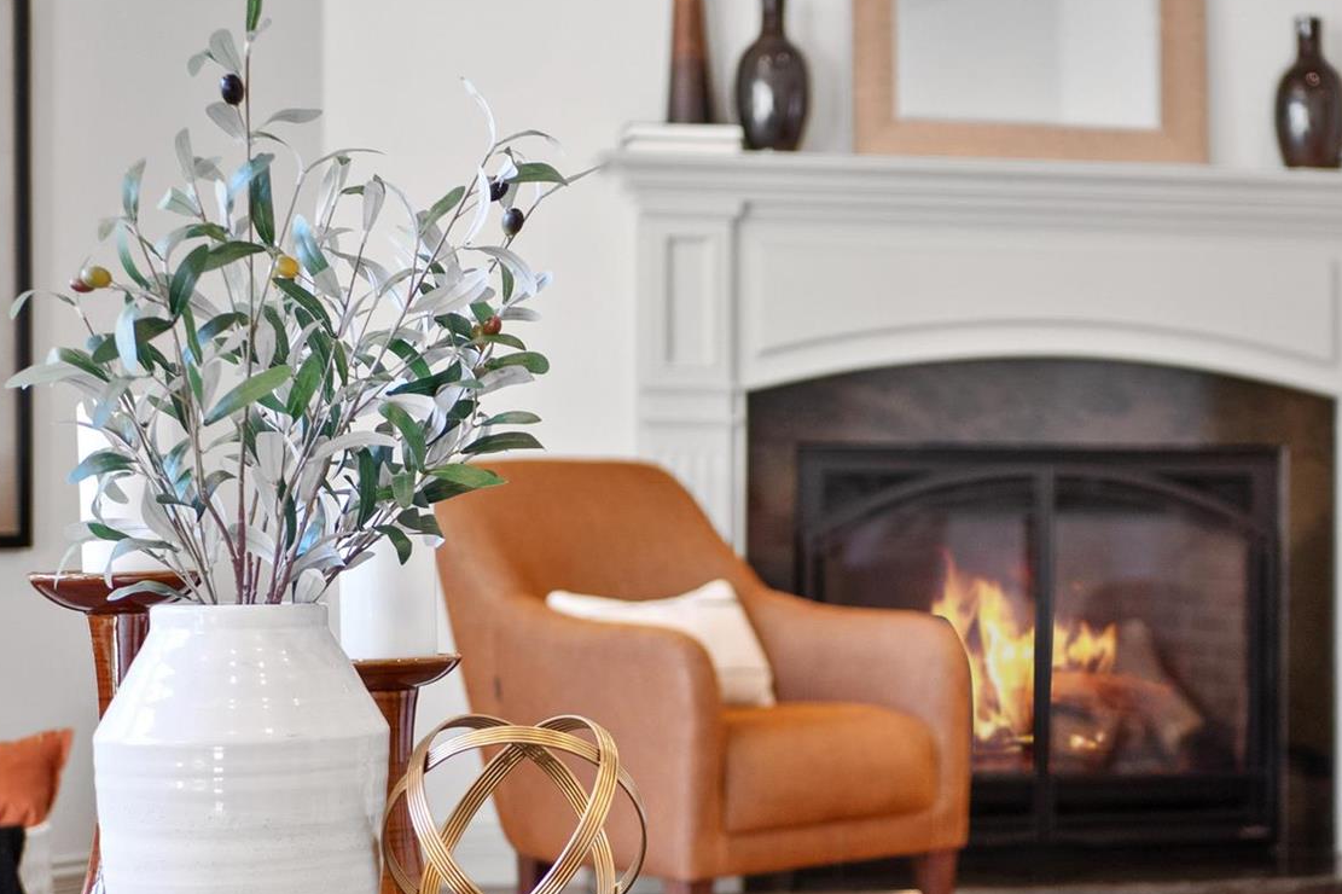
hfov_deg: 27.8
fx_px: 2683
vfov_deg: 18.9
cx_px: 948
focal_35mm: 72
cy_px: 490
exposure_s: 1/60
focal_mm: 25
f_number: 1.8
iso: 400
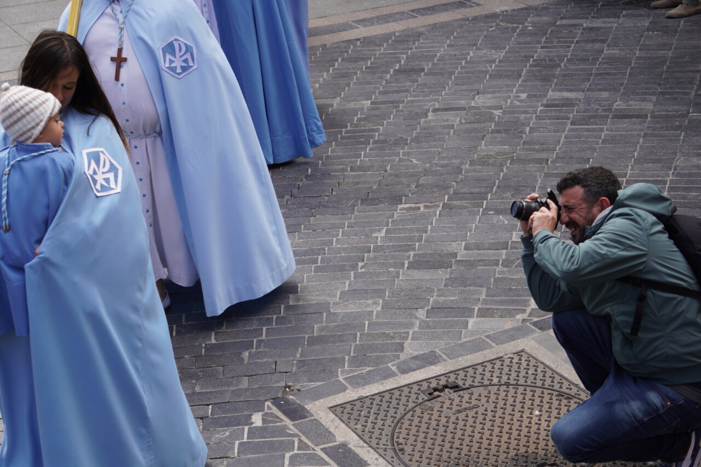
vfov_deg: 16.5
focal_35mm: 82
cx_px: 350
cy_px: 234
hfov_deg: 24.6
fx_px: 1606
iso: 100
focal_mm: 55
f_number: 4.5
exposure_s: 1/160
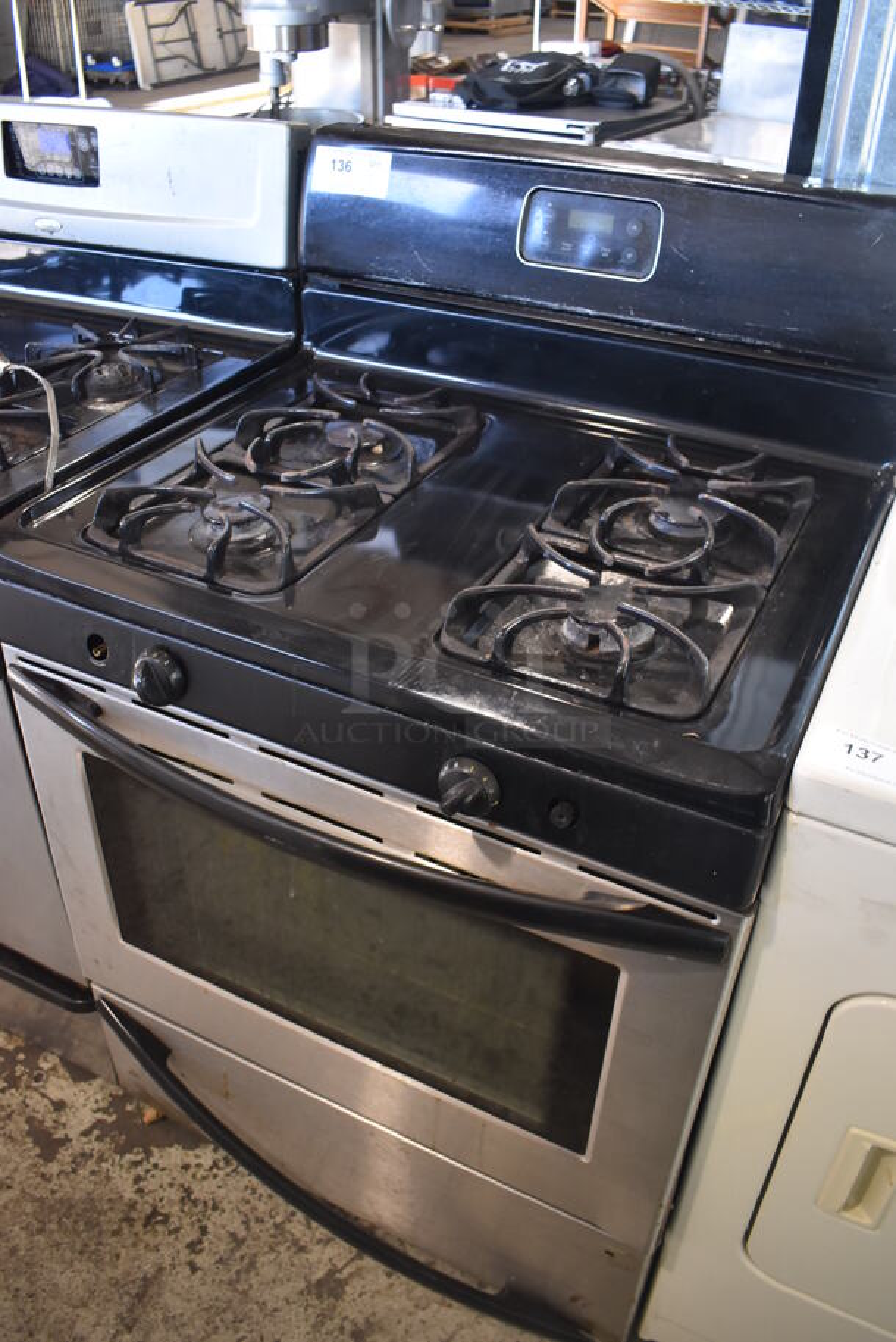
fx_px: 1006
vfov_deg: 67.3
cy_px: 671
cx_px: 448
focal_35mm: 27
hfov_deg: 48.0
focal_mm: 18
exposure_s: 1/125
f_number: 3.5
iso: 1000
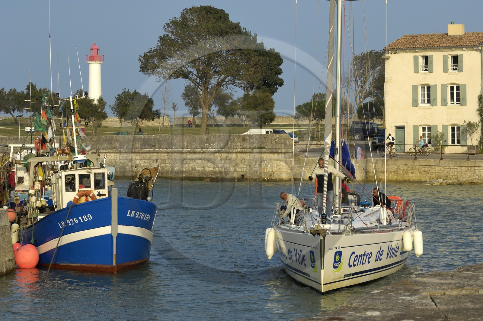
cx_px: 242
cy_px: 160
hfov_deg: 19.5
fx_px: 1407
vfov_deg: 13.0
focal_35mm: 105
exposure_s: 1/160
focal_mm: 70
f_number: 7.1
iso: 100
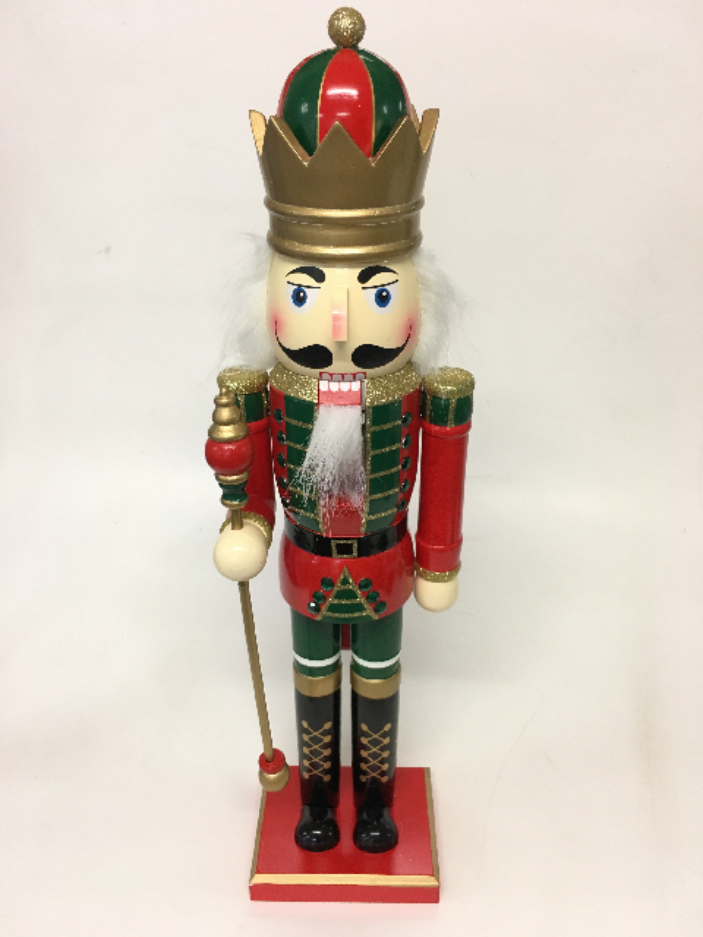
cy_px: 468
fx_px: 785
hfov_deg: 48.2
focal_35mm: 29
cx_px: 352
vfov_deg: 61.7
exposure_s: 1/33
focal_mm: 4.15
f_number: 2.2
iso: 50
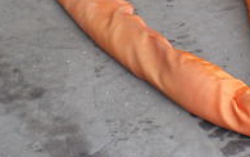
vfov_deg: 10.2
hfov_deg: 16.6
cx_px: 177
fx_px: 852
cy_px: -73
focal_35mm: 125
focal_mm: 6.3
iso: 125
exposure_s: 1/13
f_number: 3.1
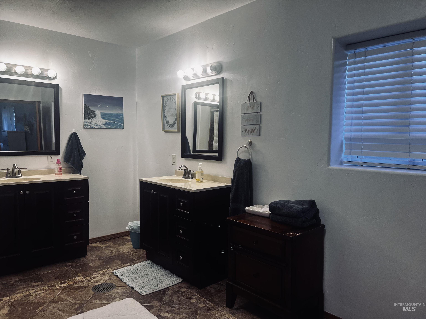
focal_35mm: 26
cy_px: 160
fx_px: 320
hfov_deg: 67.3
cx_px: 213
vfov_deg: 53.1
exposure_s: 1/120
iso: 125
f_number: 1.5
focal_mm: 5.7
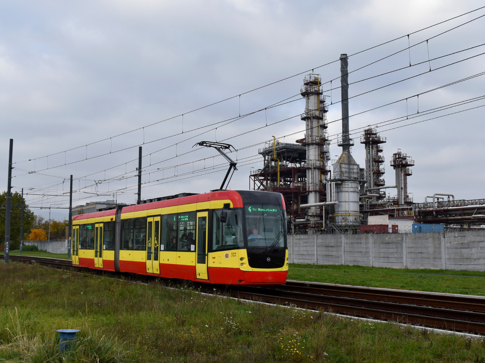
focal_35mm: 43
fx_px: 602
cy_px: 182
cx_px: 226
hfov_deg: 43.8
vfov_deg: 33.6
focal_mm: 26
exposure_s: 1/250
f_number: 8
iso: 200
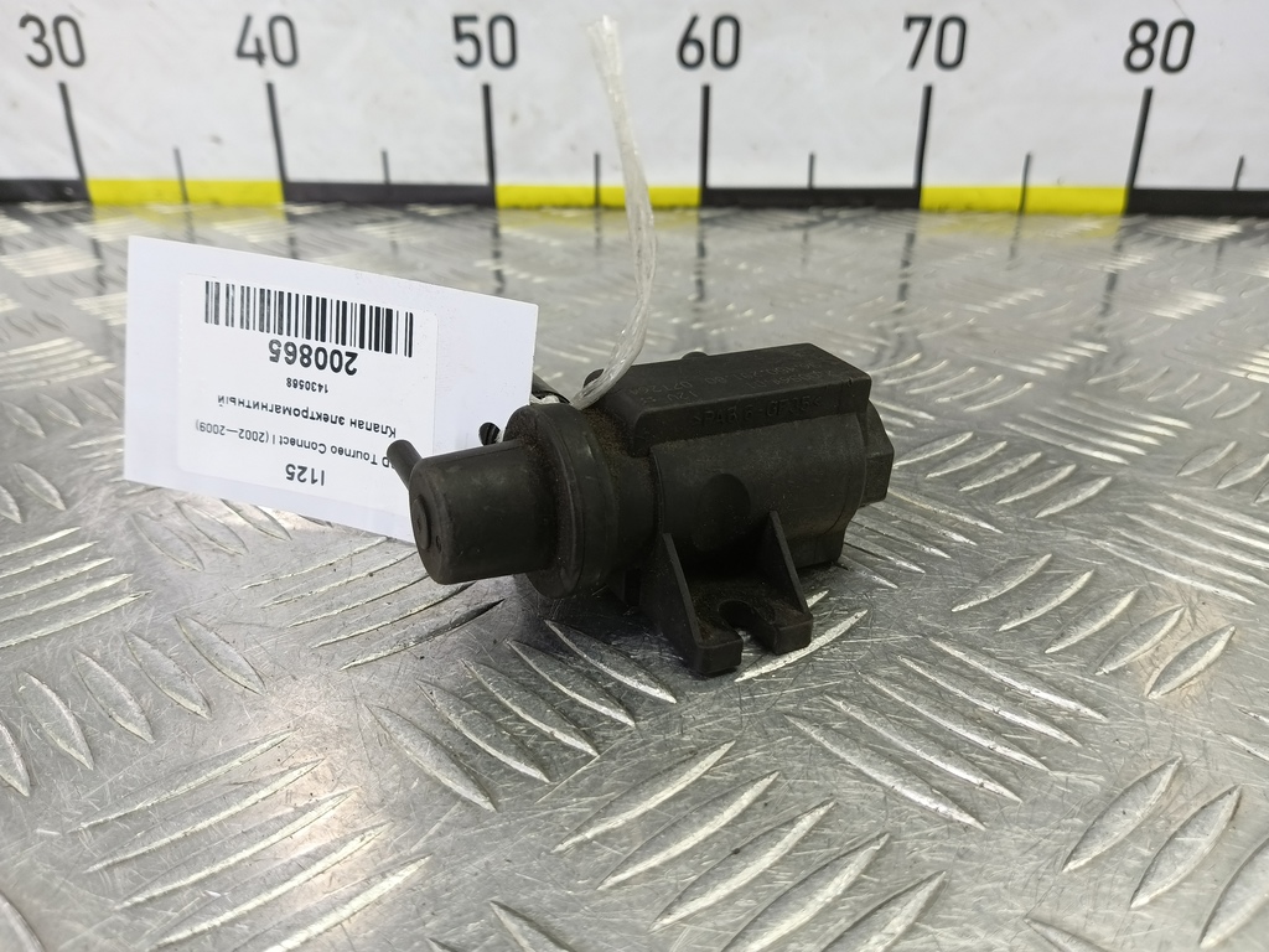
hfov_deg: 73.9
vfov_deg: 58.9
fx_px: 843
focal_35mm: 23
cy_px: 476
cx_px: 634
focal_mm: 4.11
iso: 130
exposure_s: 1/50
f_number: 1.6
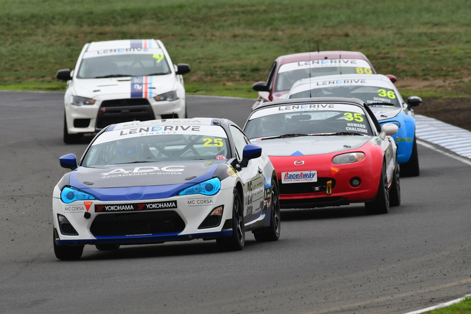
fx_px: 9423
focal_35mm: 720
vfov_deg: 1.9
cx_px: 236
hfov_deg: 2.9
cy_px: 157
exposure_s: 1/640
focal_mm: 480
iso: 640
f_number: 10
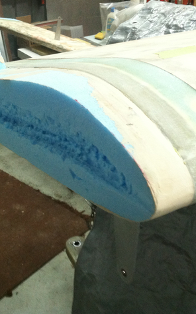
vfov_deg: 40.3
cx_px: 62
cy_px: 157
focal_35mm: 50
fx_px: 428
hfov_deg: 25.7
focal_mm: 3.85
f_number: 2.8
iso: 250
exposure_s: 1/15
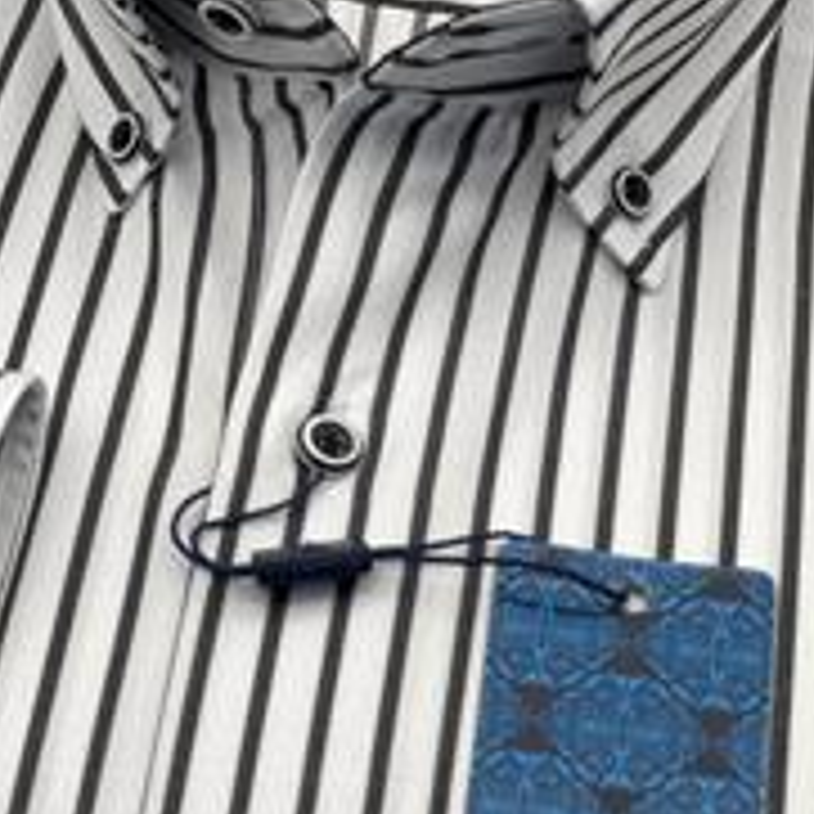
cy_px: 241
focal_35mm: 105
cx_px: 319
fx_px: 2793
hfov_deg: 16.6
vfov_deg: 16.5
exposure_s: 1/122
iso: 25
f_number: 2
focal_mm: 6
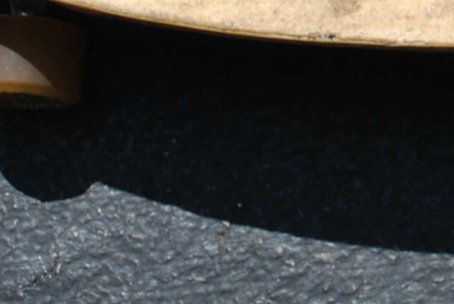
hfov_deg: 11.9
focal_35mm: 160
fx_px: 2020
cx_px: 798
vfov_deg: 8.5
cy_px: -102
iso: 100
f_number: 8
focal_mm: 22
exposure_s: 1/250
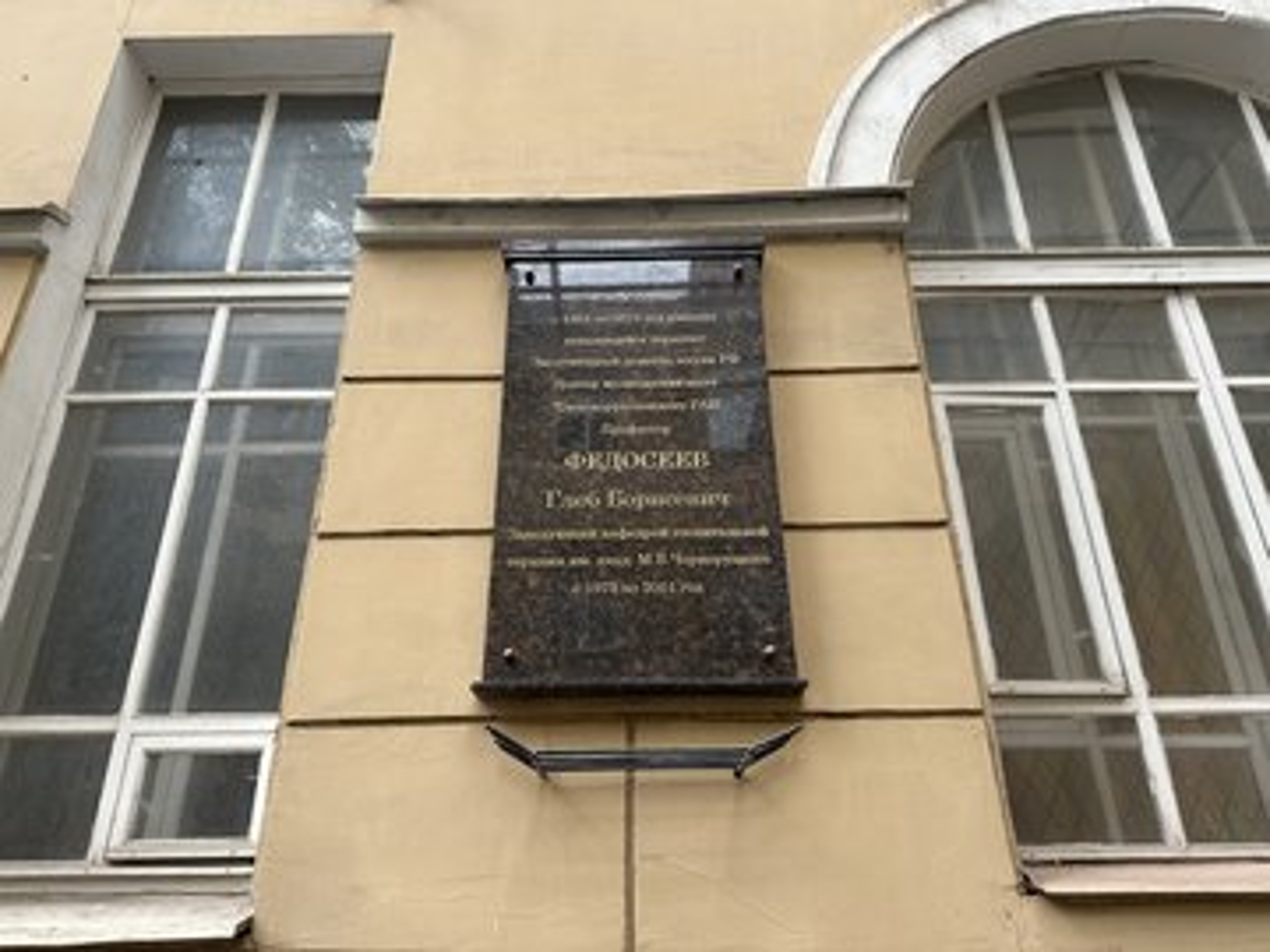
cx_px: 635
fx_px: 881
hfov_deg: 71.6
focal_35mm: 24
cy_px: 476
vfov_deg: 56.8
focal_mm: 6.86
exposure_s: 1/387
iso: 80
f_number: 1.78
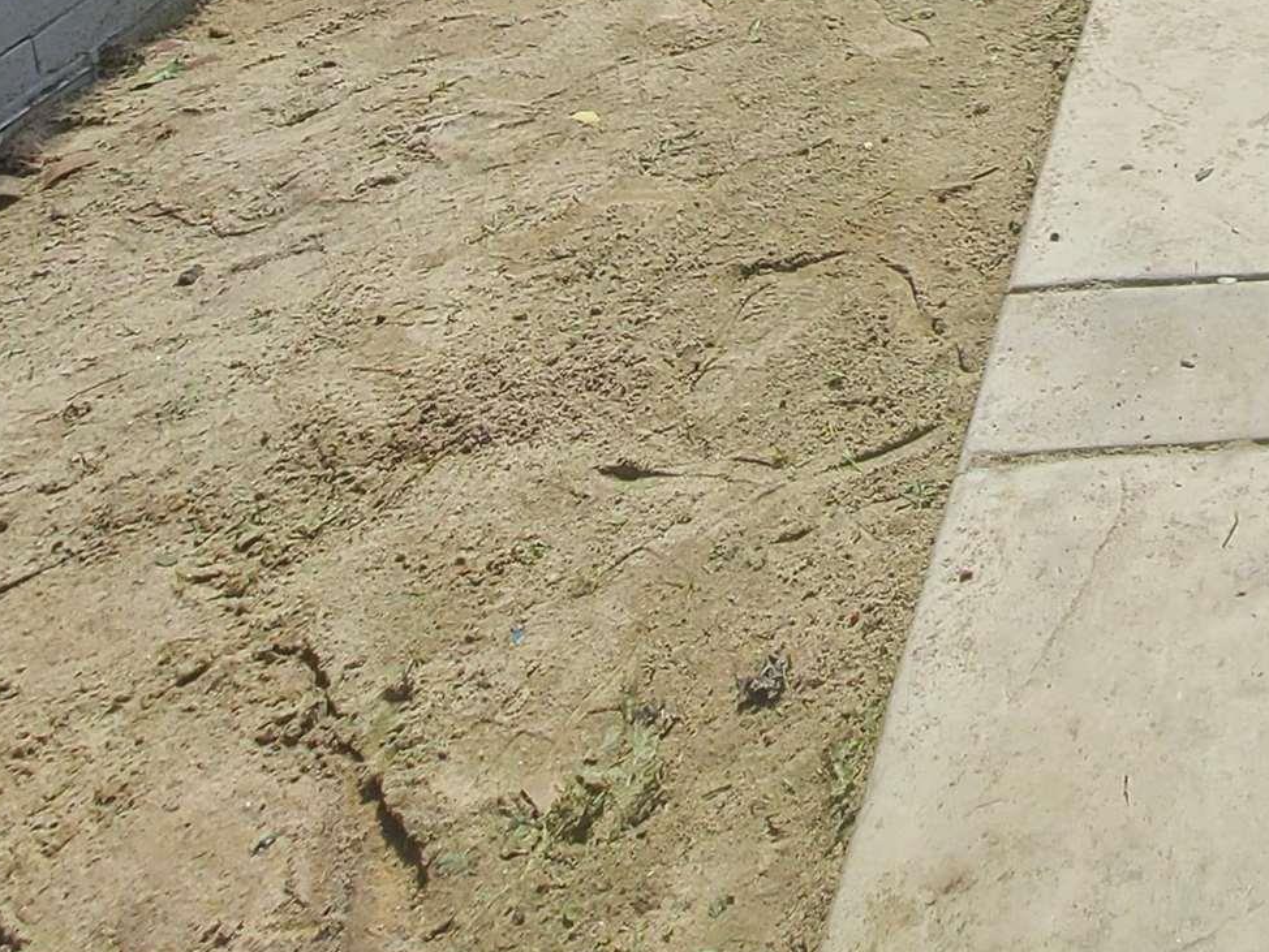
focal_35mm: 41
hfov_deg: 37.1
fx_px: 1503
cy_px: -496
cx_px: 1447
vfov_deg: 25.7
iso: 50
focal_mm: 2.2
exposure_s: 1/1376
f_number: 2.2
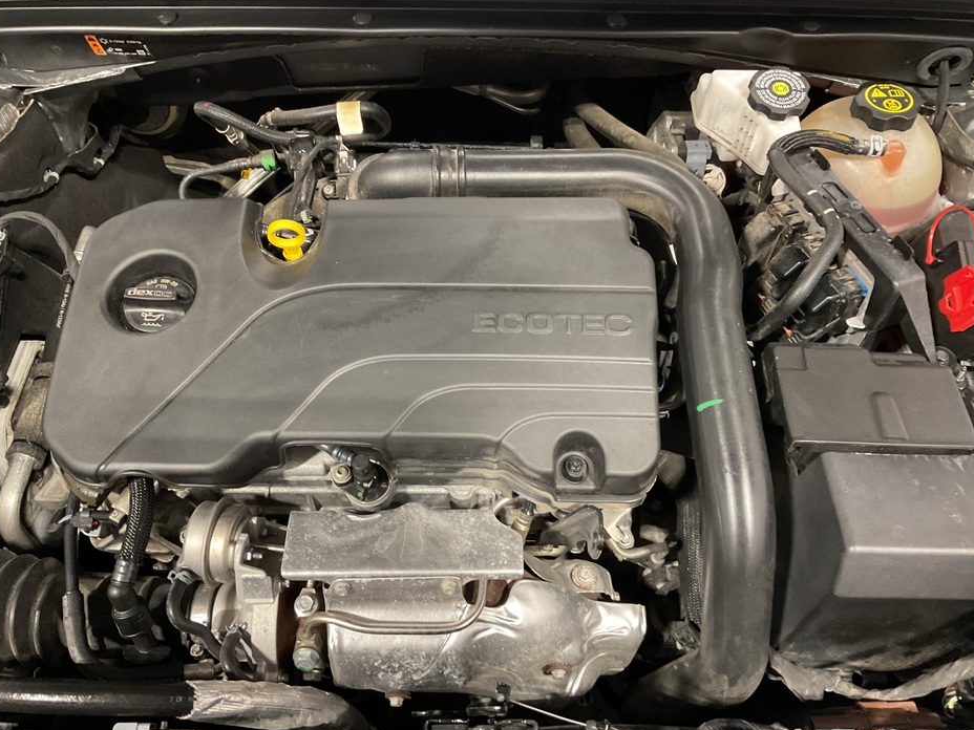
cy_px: 373
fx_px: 844
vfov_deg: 46.8
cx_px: 479
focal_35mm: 30
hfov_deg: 60.0
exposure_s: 1/40
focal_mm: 3
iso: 250
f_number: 1.8
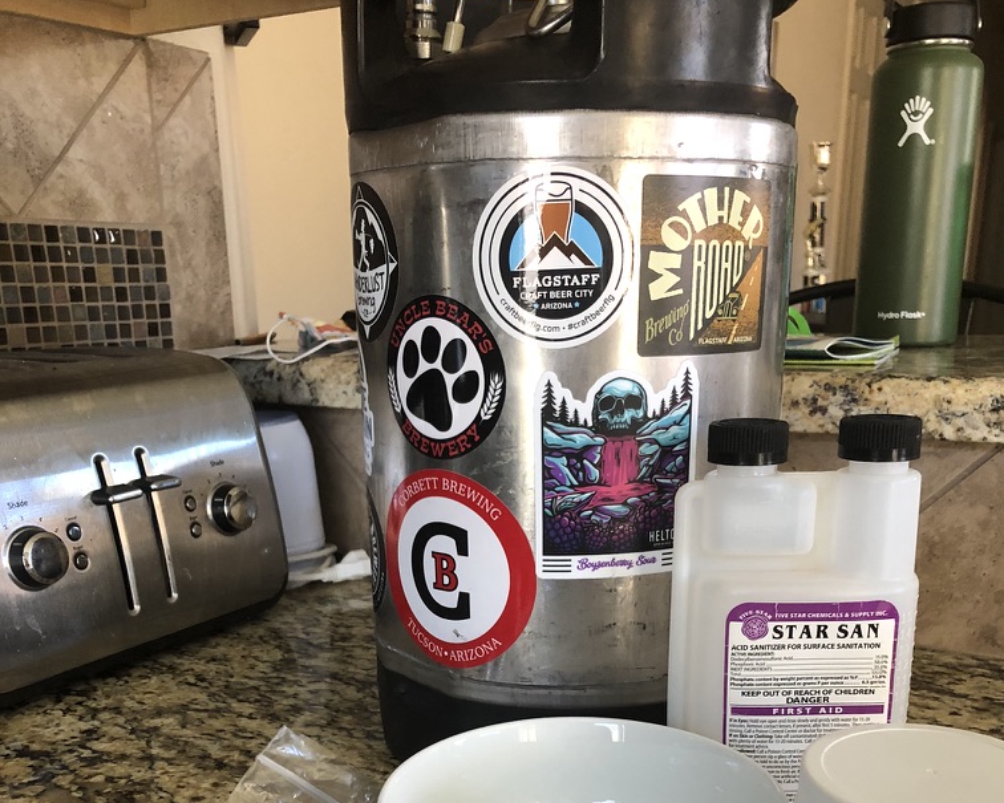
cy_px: 652
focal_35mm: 37
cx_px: 509
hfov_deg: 49.1
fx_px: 1100
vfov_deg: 38.5
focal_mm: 3.99
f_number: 1.8
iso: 64
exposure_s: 1/15
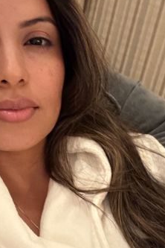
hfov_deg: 24.6
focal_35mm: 55
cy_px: 173
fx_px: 378
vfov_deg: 35.7
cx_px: 82
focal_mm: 2.69
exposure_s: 1/15
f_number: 1.9
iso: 640
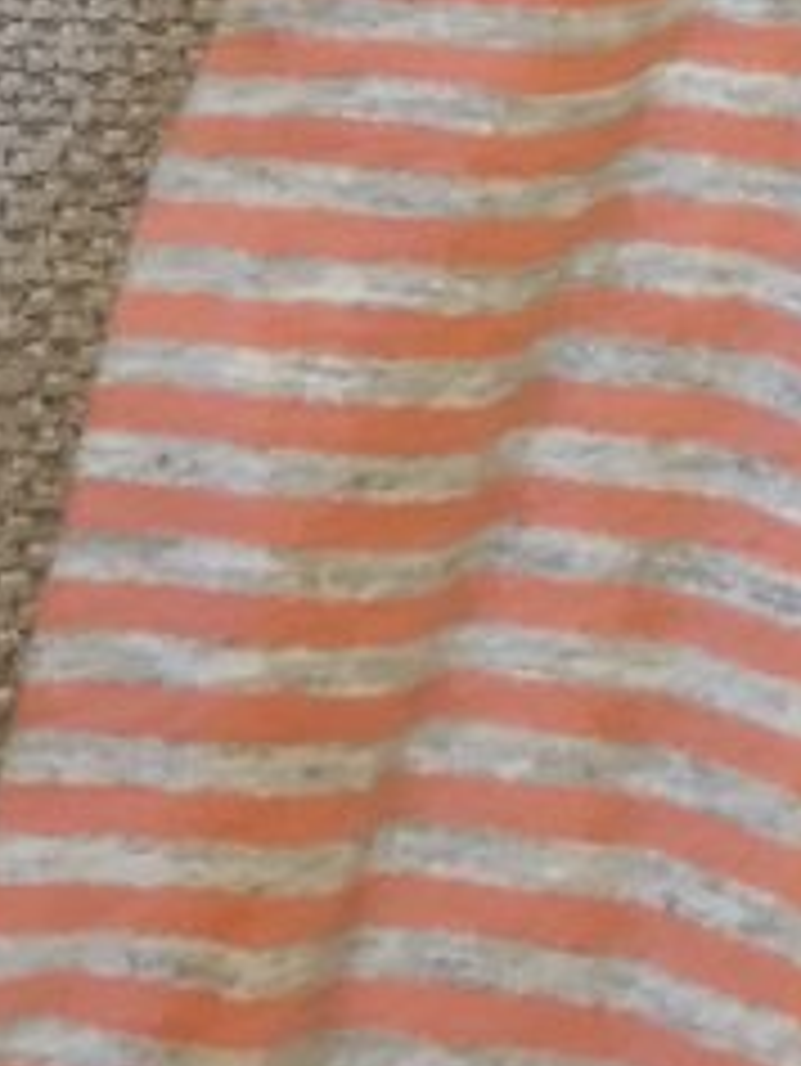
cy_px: -211
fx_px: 4192
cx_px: 1876
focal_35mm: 136
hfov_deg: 9.7
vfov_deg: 14.1
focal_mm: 5.4
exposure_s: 1/100
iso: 50
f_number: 1.8
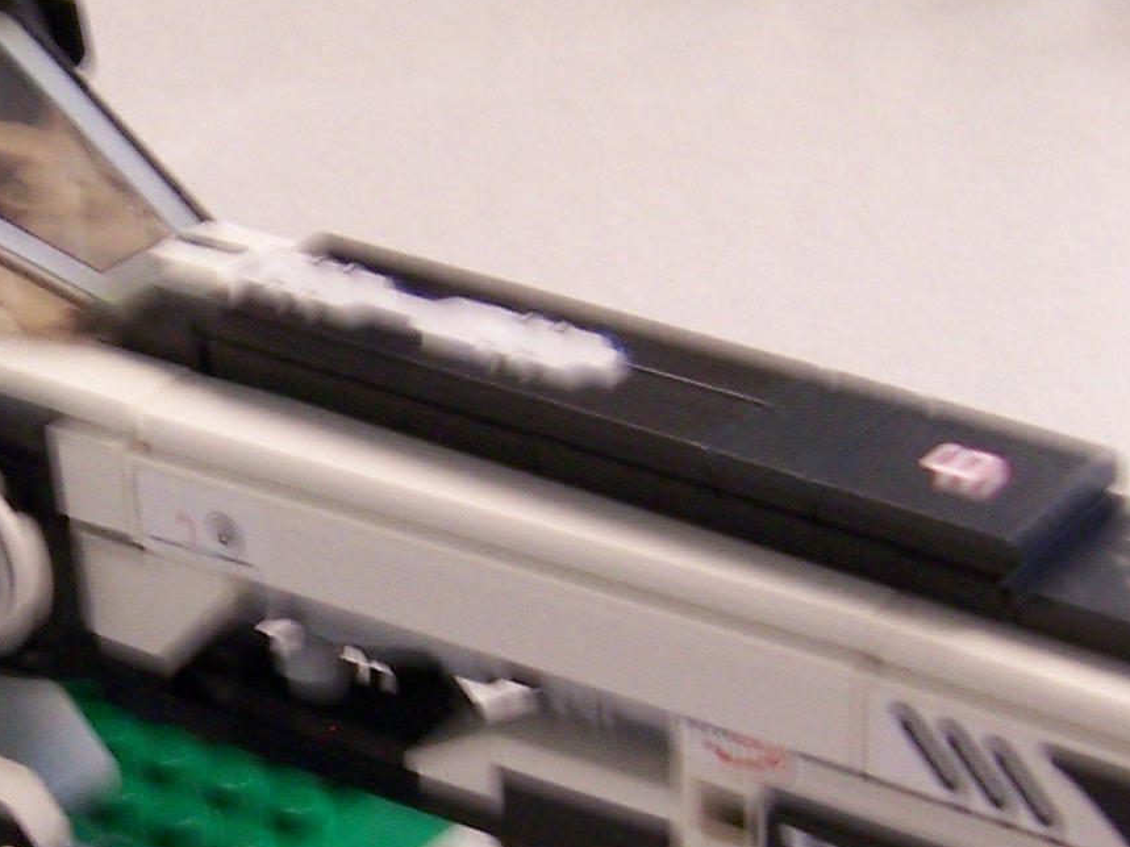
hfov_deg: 19.4
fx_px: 3231
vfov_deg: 14.9
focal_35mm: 99
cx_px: 70
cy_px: 548
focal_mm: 5.5
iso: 140
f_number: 3.4
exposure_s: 1/8
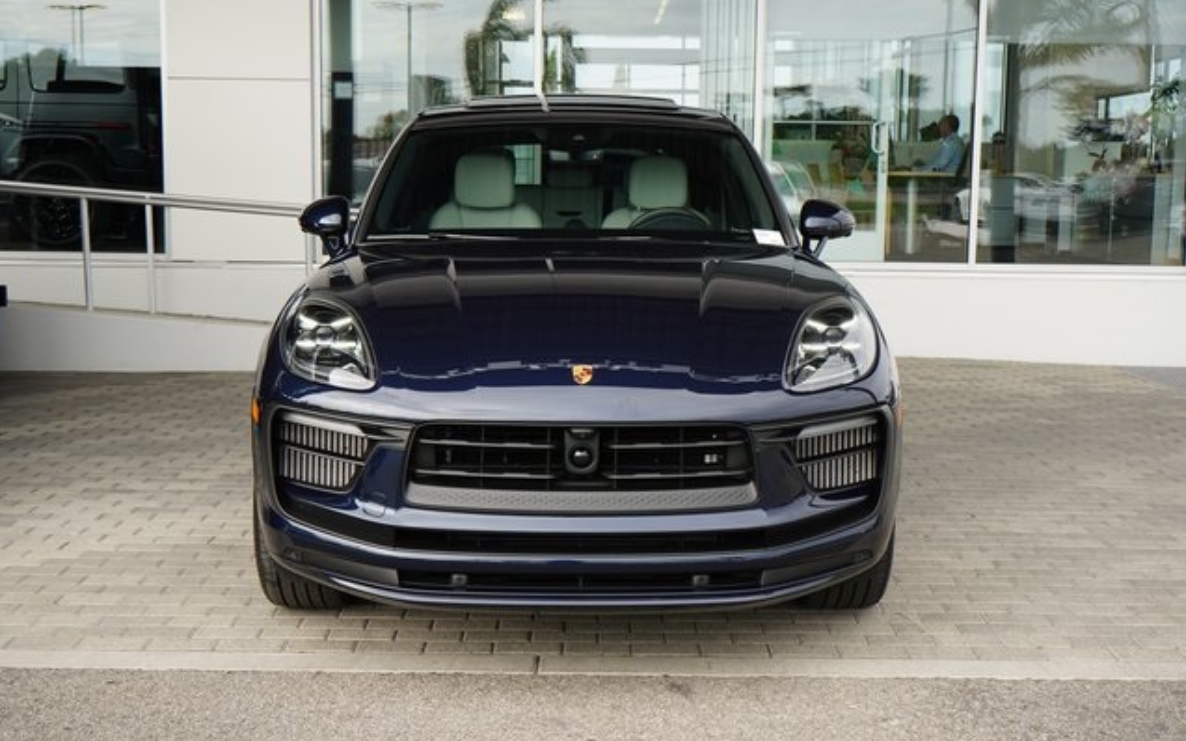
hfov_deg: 47.2
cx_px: 592
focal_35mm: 42
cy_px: 366
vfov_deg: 30.5
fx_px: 1357
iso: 1000
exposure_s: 1/800
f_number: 8
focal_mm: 41
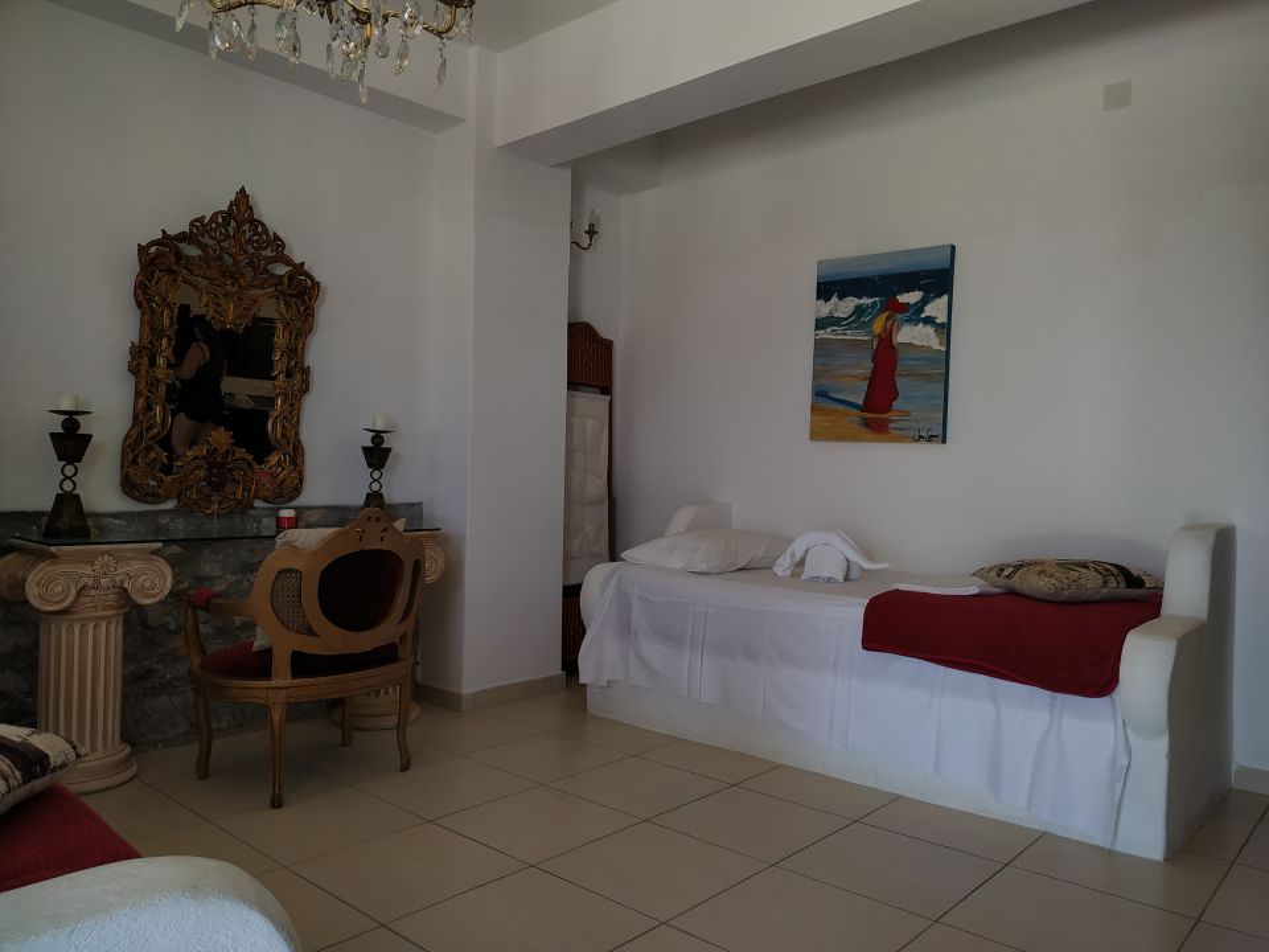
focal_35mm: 24
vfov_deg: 56.8
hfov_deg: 71.6
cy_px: 476
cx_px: 634
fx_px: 880
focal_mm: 3.94
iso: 100
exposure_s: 1/103
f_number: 1.9
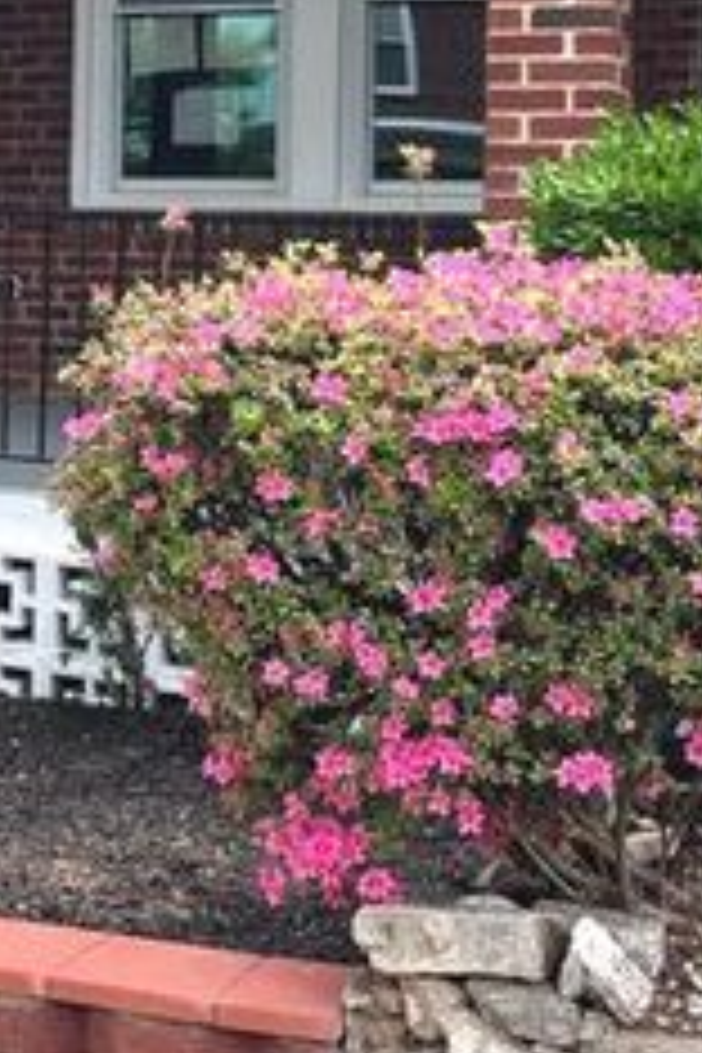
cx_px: -40
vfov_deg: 25.6
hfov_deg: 17.2
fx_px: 2252
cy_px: 146
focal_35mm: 77
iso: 32
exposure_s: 1/121
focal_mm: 4.2
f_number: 1.6
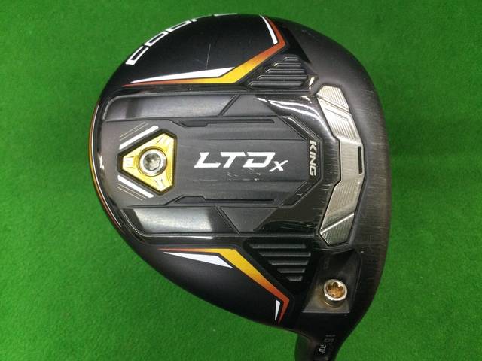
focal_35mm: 31
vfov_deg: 45.4
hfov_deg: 58.4
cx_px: 241
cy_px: 180
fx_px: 432
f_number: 2.4
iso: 100
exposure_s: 1/30
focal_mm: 3.3
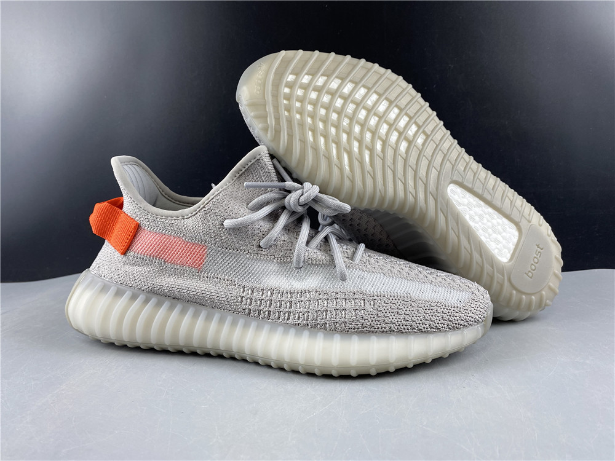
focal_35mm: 26
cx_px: 308
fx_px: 462
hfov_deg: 67.3
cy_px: 230
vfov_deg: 53.1
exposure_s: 1/100
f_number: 1.8
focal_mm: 4.25
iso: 50
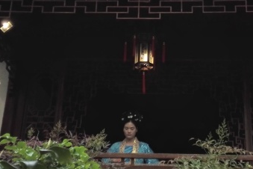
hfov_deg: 23.0
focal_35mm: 88
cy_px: -40
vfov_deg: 14.9
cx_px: 164
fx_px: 618
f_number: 2
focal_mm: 3.79
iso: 50
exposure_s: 1/179
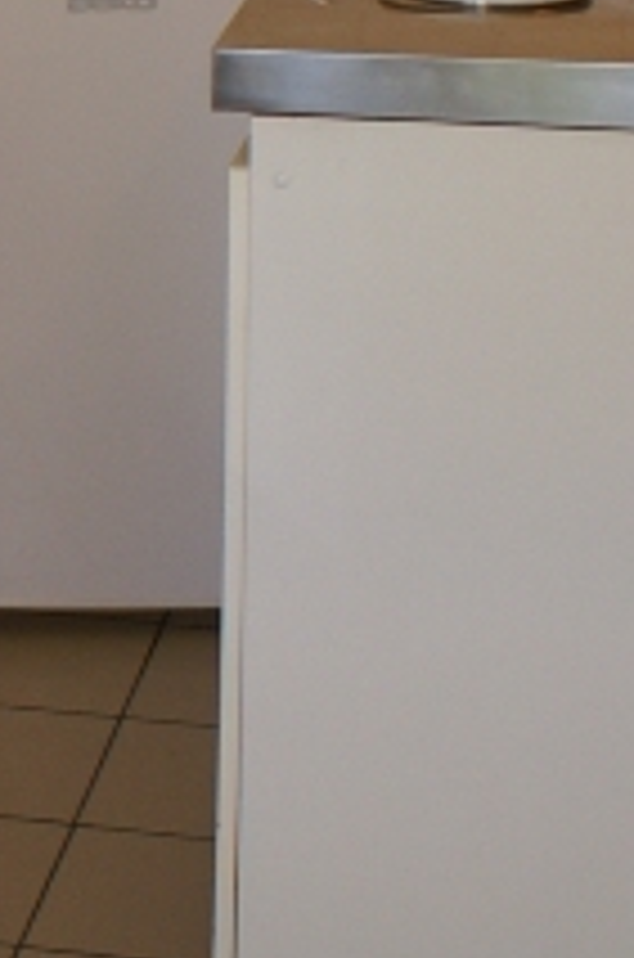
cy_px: 157
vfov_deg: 15.7
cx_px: -623
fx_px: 3451
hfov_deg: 9.8
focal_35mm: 130
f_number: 3.5
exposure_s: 1/80
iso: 320
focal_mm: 18
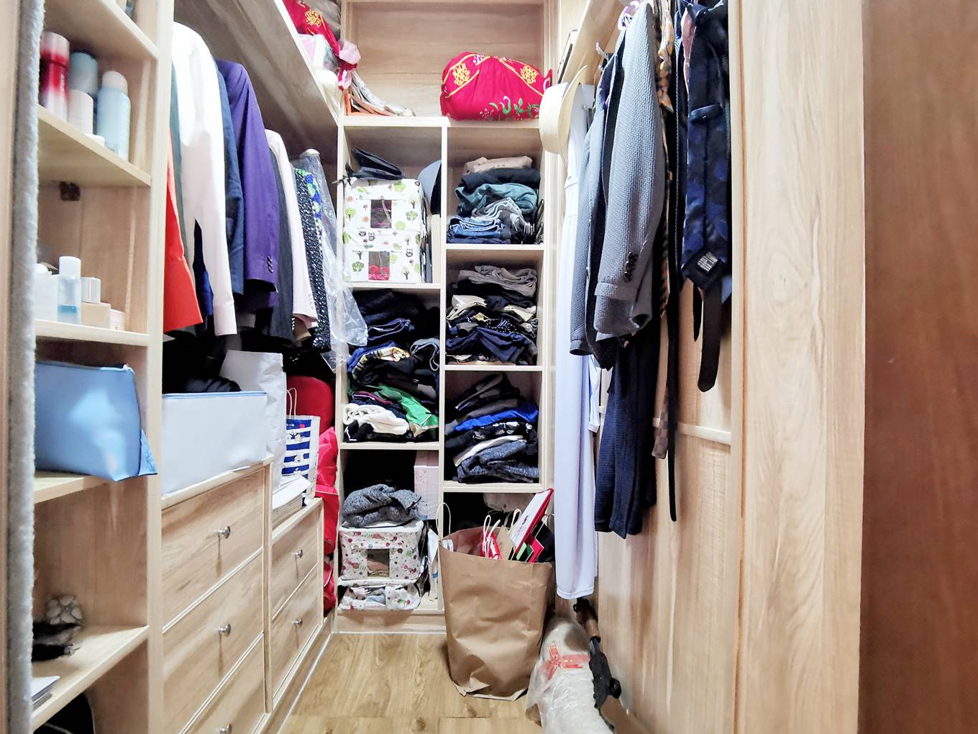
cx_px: 477
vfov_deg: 71.6
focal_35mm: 18
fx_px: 509
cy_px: 373
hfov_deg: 87.7
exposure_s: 1/25
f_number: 2.2
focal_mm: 2.26
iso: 1000
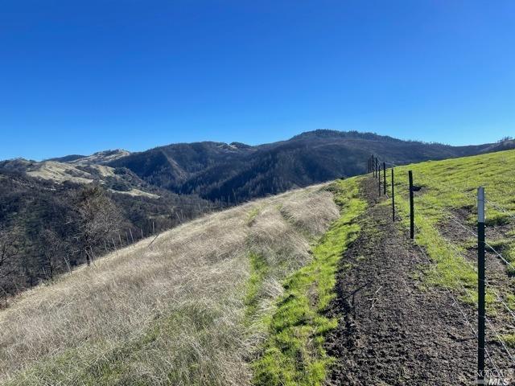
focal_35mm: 26
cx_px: 258
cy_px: 193
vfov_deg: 53.1
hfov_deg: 67.3
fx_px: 387
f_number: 1.6
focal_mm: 5.1
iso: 32
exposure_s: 1/3086
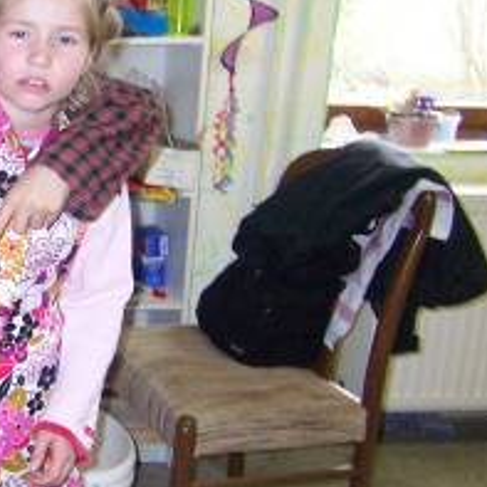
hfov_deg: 26.5
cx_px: -142
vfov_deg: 31.0
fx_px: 875
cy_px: 210
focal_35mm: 55
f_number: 2.8
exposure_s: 1/30
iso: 200
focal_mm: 3.8
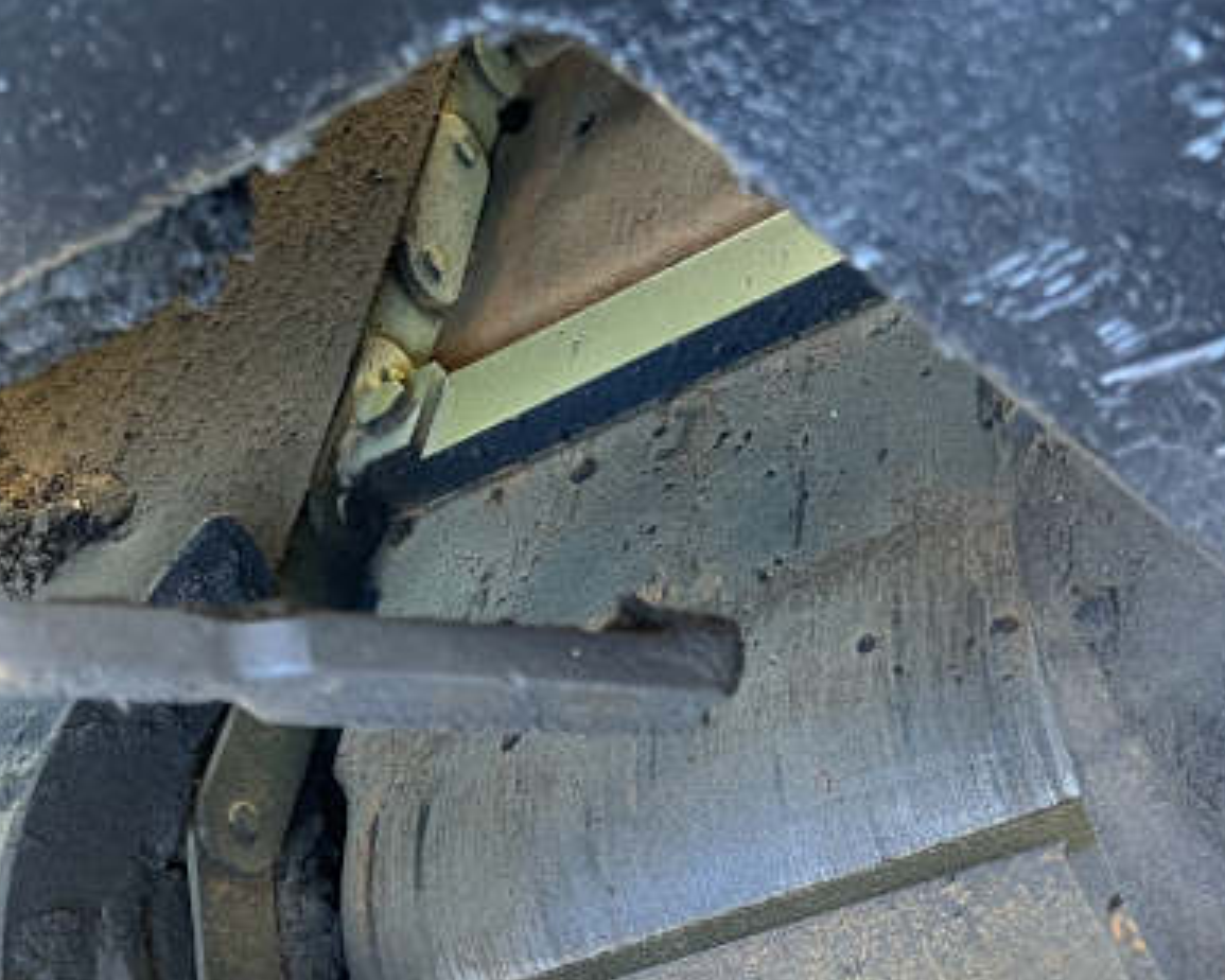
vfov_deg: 22.8
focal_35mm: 66
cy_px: 802
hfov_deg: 28.7
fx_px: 2393
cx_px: 649
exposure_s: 1/60
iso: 200
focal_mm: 5.7
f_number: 1.5
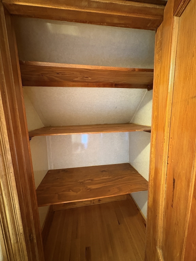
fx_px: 106
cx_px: 98
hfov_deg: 85.7
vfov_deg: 102.1
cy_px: 130
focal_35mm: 14
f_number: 2.2
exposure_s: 1/30
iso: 800
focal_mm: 2.22
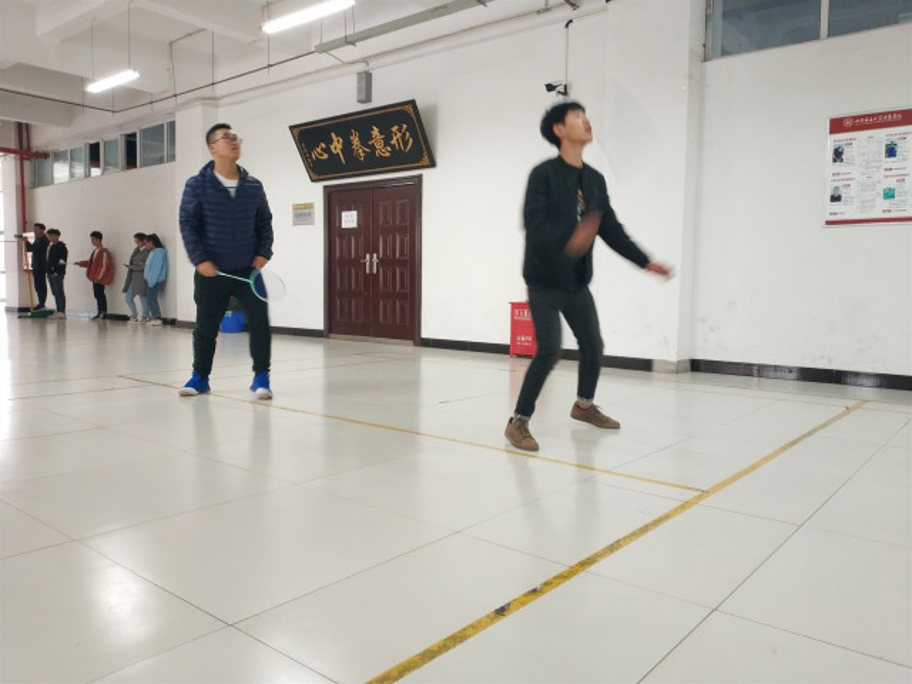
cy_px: 342
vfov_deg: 44.2
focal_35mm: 32
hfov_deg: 56.8
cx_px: 456
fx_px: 843
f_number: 2
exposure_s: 1/17
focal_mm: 4.5
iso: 447
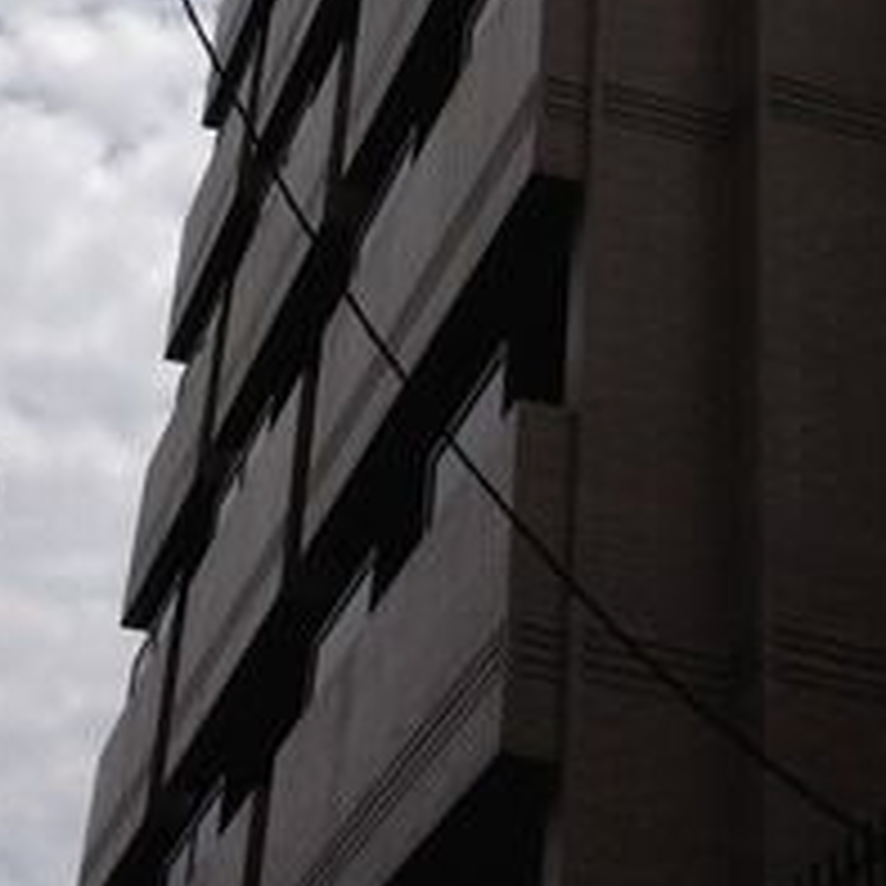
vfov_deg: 18.3
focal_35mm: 94
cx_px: 409
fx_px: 2722
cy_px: 198
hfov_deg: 18.5
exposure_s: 1/5025
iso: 50
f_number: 2.4
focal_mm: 4.28
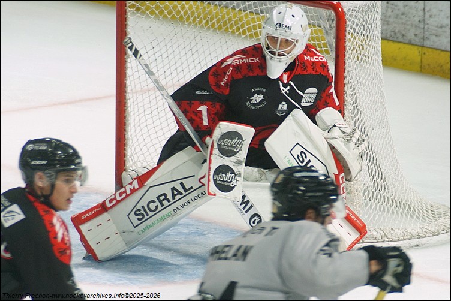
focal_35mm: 300
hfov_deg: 6.9
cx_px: 226
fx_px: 3760
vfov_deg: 4.6
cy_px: 150
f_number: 6.3
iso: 1000
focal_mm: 200
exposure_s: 1/250
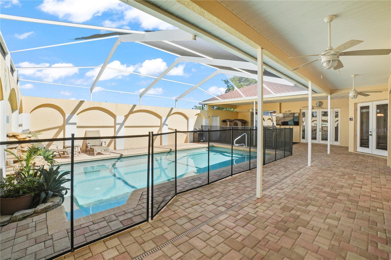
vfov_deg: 77.3
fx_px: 163
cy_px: 130
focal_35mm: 15
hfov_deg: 100.4
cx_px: 196
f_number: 16
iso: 100
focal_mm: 10
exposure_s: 1/40
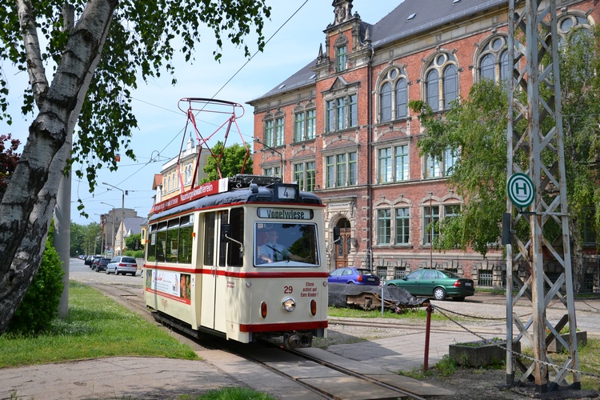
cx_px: 300
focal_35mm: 38
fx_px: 625
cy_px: 200
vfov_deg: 35.5
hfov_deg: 51.3
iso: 200
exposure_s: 1/1000
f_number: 4.5
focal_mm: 25
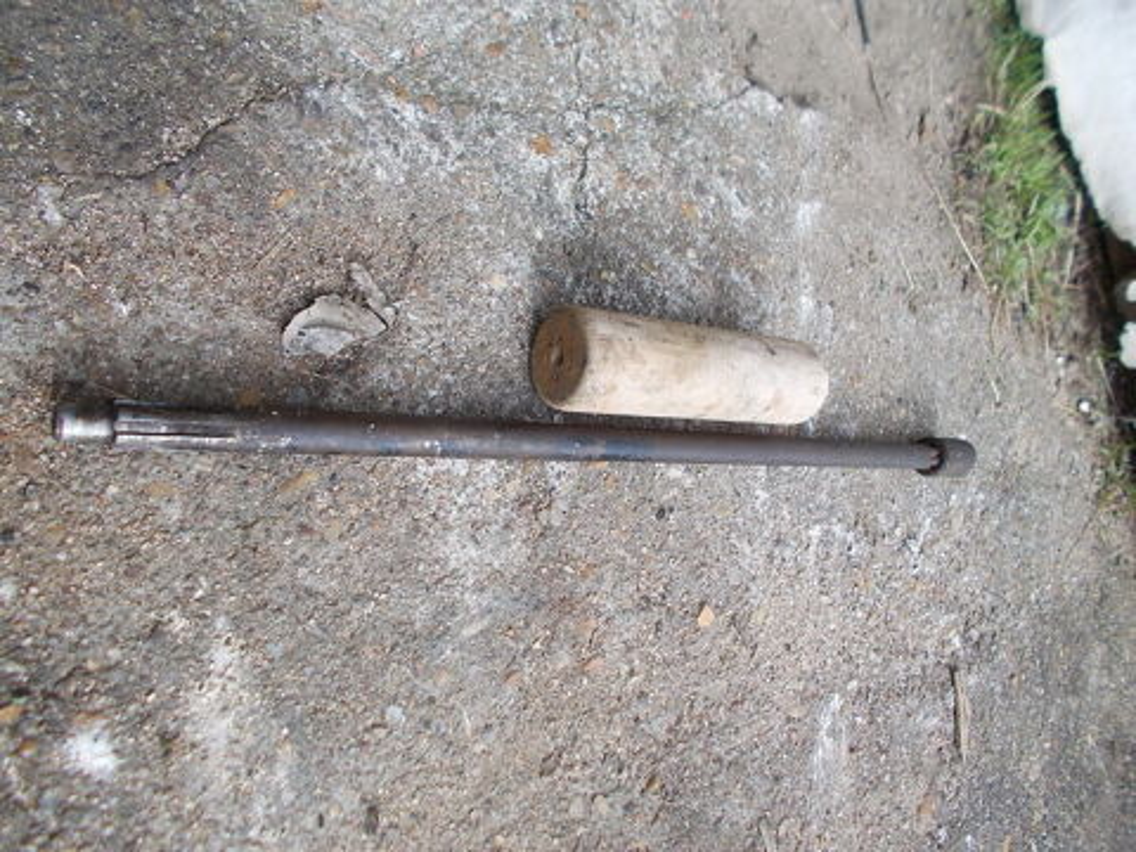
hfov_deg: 67.3
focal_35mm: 26
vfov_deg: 53.1
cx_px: 568
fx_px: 853
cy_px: 426
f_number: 3.2
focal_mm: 4.6
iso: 80
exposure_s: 1/320
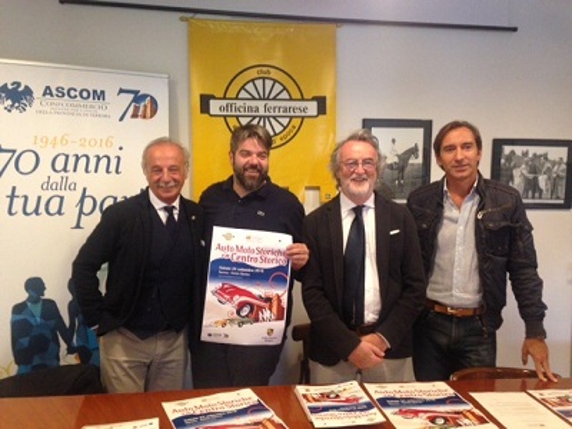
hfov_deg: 55.4
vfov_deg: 42.9
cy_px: 214
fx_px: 545
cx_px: 286
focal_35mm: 33
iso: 200
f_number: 2.4
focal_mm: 4.12
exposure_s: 1/20
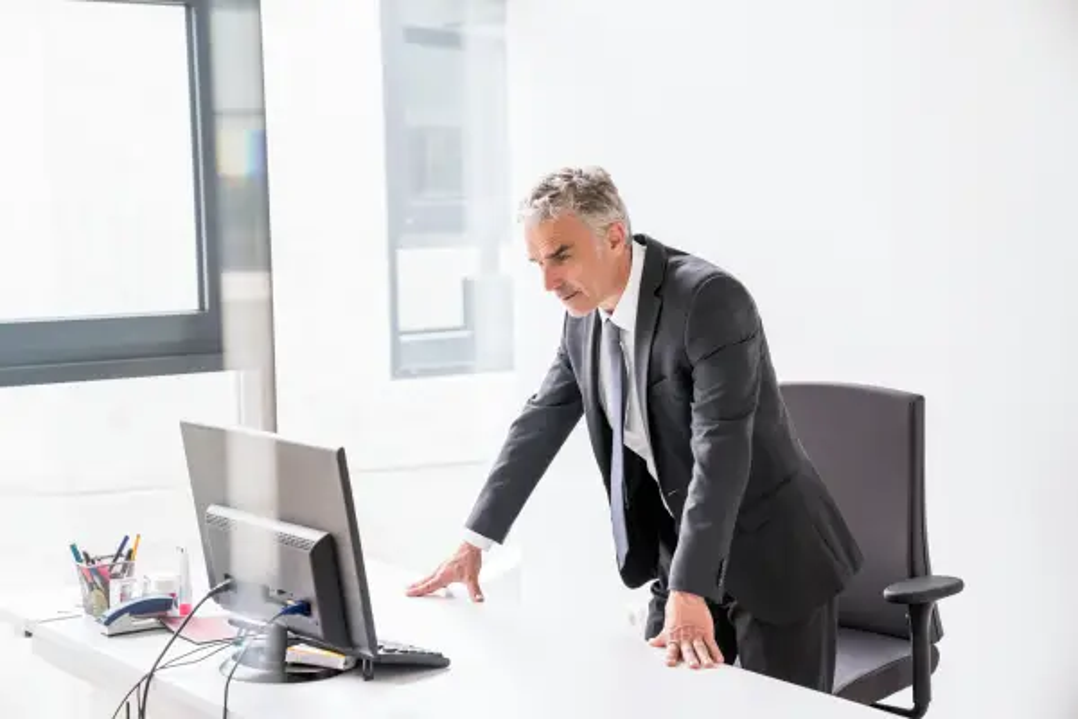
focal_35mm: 70
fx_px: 2096
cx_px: 539
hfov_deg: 28.8
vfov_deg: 19.5
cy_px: 360
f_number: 4
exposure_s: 1/160
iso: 1000
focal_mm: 70
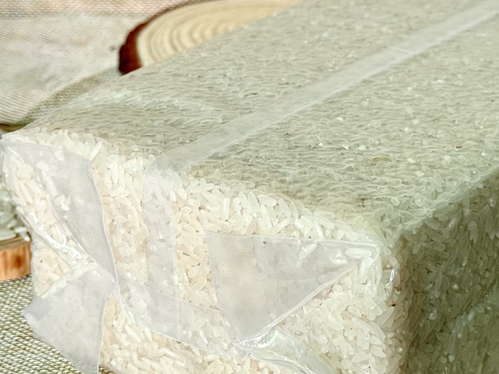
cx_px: 310
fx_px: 1023
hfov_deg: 27.3
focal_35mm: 71
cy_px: 229
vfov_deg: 20.7
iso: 64
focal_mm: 6.76
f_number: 1.78
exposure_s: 1/121
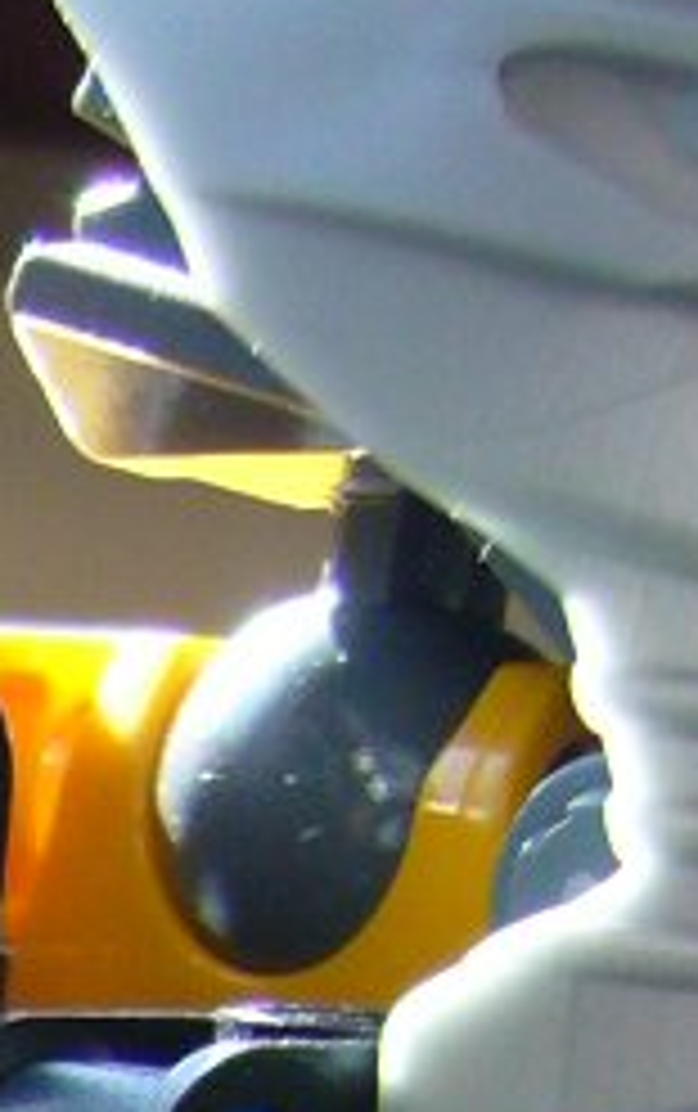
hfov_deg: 6.3
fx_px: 5827
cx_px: -1405
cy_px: 2679
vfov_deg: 9.6
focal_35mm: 192
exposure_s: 1/160
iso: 100
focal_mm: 5.8
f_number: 2.8
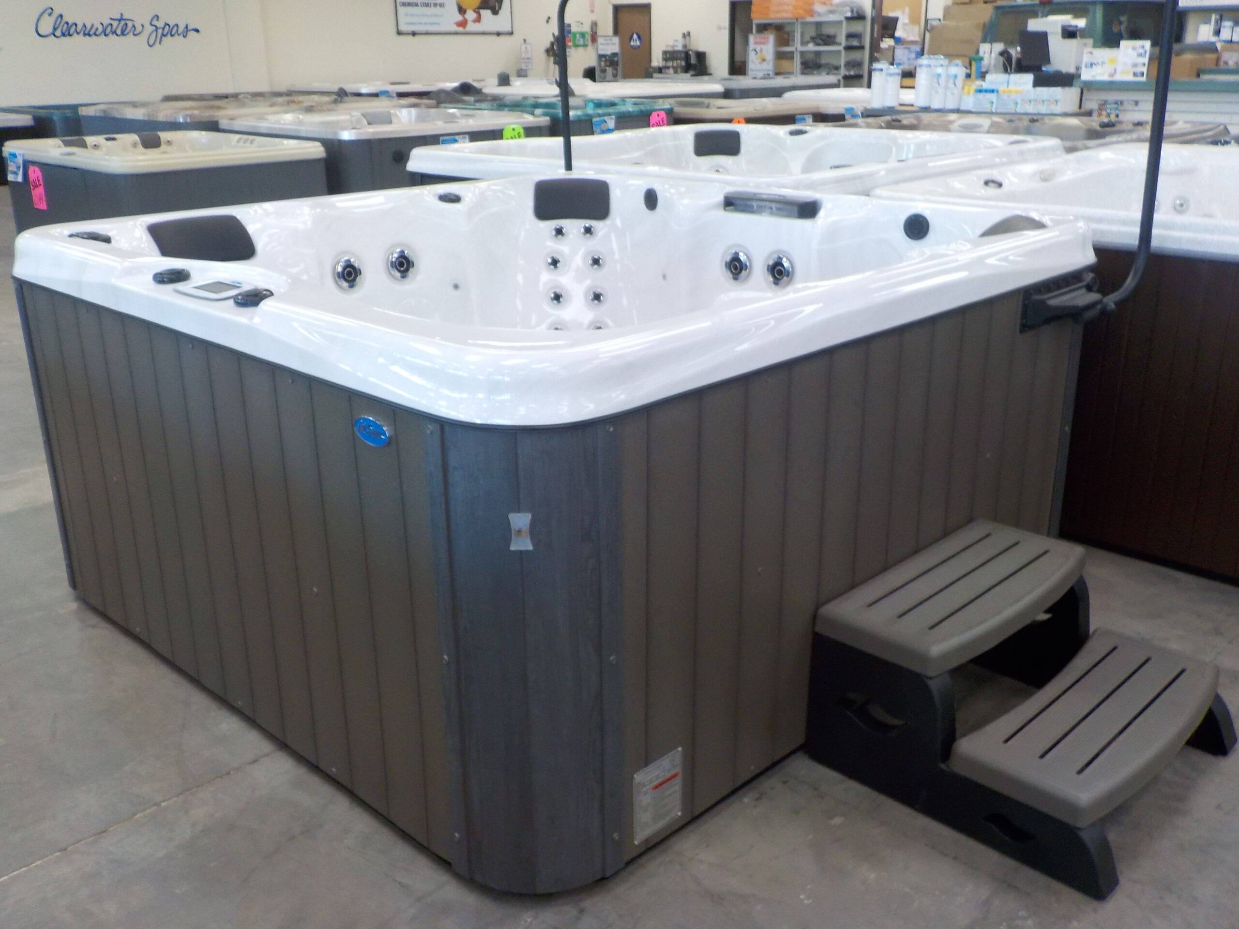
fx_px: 1074
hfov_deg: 60.0
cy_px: 464
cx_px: 620
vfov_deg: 46.8
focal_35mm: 30
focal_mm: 4.1
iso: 220
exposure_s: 1/30
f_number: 3.3
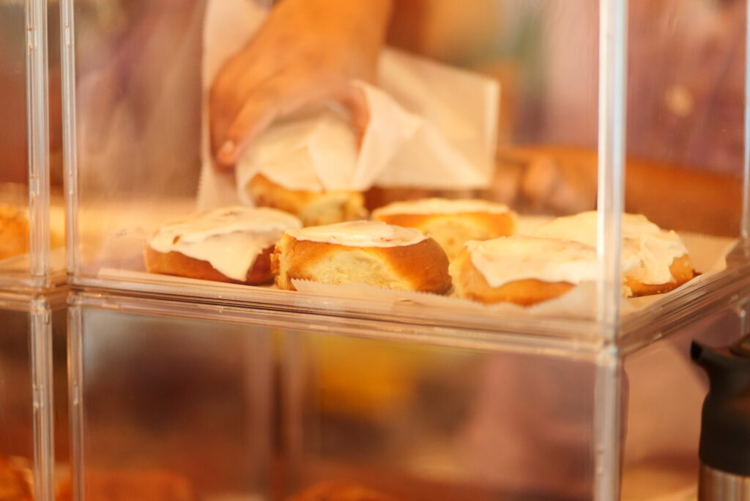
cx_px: 375
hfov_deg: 23.9
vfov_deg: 16.1
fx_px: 1771
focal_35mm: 85
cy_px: 250
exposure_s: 1/200
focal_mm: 85
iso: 4000
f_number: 1.8
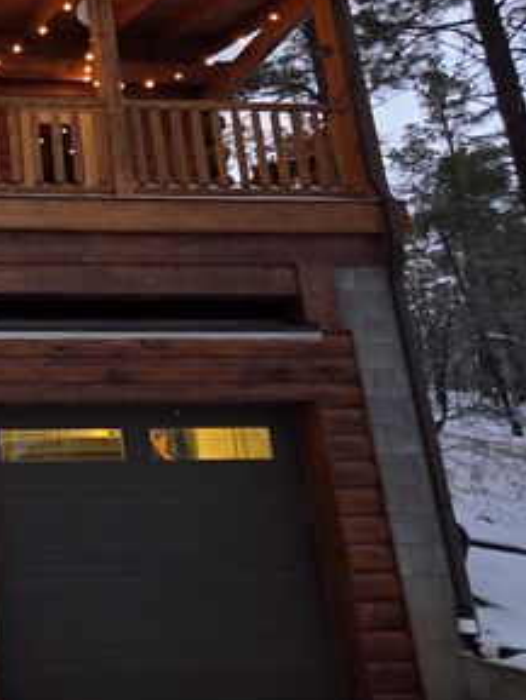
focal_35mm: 36
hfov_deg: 31.5
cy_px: 310
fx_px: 729
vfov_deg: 51.2
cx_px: -141
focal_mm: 2.2
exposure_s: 1/60
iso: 250
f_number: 1.9
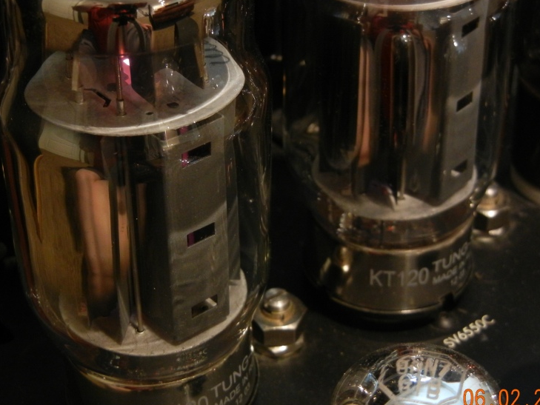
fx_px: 1139
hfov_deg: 26.7
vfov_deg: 20.2
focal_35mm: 73
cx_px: 246
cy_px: 173
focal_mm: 9.3
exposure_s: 1/1.8
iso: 400
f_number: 3.9
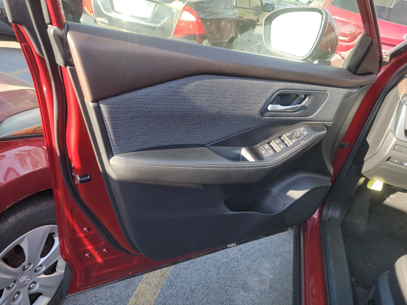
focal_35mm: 24
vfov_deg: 56.8
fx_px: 282
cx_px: 204
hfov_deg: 71.6
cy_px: 152
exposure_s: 1/59
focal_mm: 6.7
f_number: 1.8
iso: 54
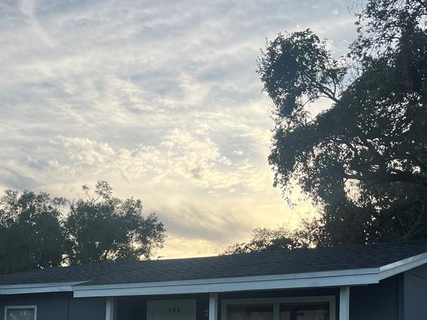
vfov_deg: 22.9
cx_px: 91
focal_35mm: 62
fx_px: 765
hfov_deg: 30.5
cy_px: 298
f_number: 1.6
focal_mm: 5.1
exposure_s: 1/3135
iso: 50
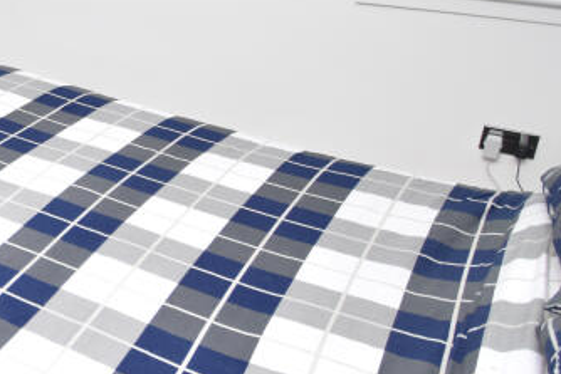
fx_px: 717
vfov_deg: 28.7
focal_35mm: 46
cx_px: -151
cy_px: 78
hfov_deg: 32.9
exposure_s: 1/125
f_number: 4.5
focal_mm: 10
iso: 1000
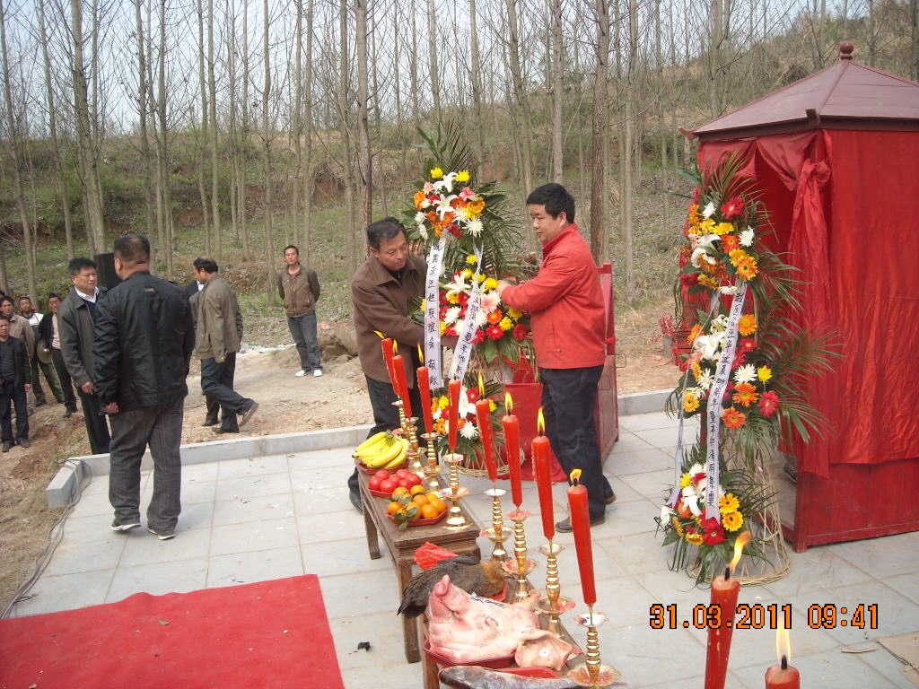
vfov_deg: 40.7
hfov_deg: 52.6
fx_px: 929
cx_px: 460
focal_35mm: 35
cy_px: 344
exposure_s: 1/458
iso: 64
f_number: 2.8
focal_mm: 5.7
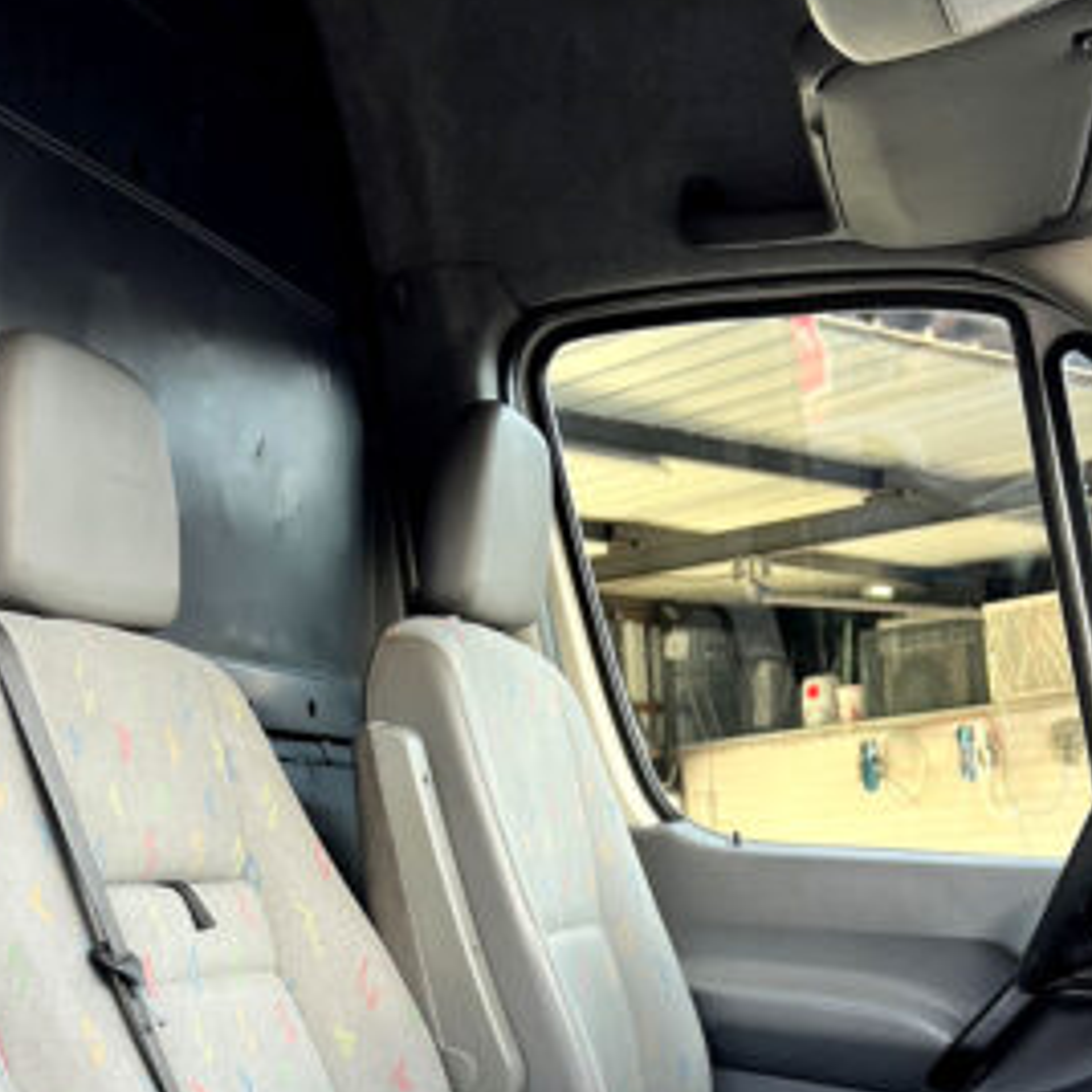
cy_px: 1088
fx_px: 1927
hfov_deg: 31.5
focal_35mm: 54
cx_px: 418
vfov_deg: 29.6
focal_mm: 5.7
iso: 40
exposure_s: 1/198
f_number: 1.5
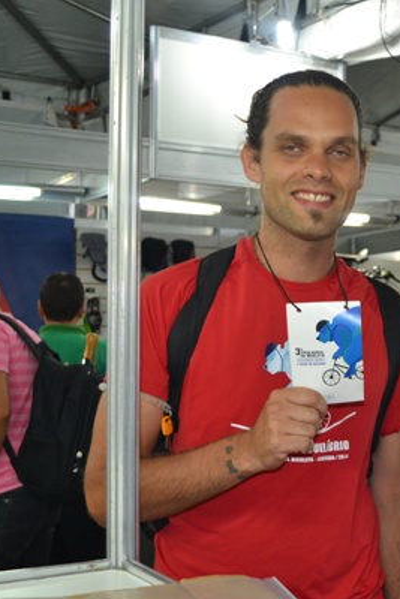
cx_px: 413
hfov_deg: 22.7
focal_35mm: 57
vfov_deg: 35.0
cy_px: 321
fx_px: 949
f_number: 4
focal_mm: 22
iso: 900
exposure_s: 1/60
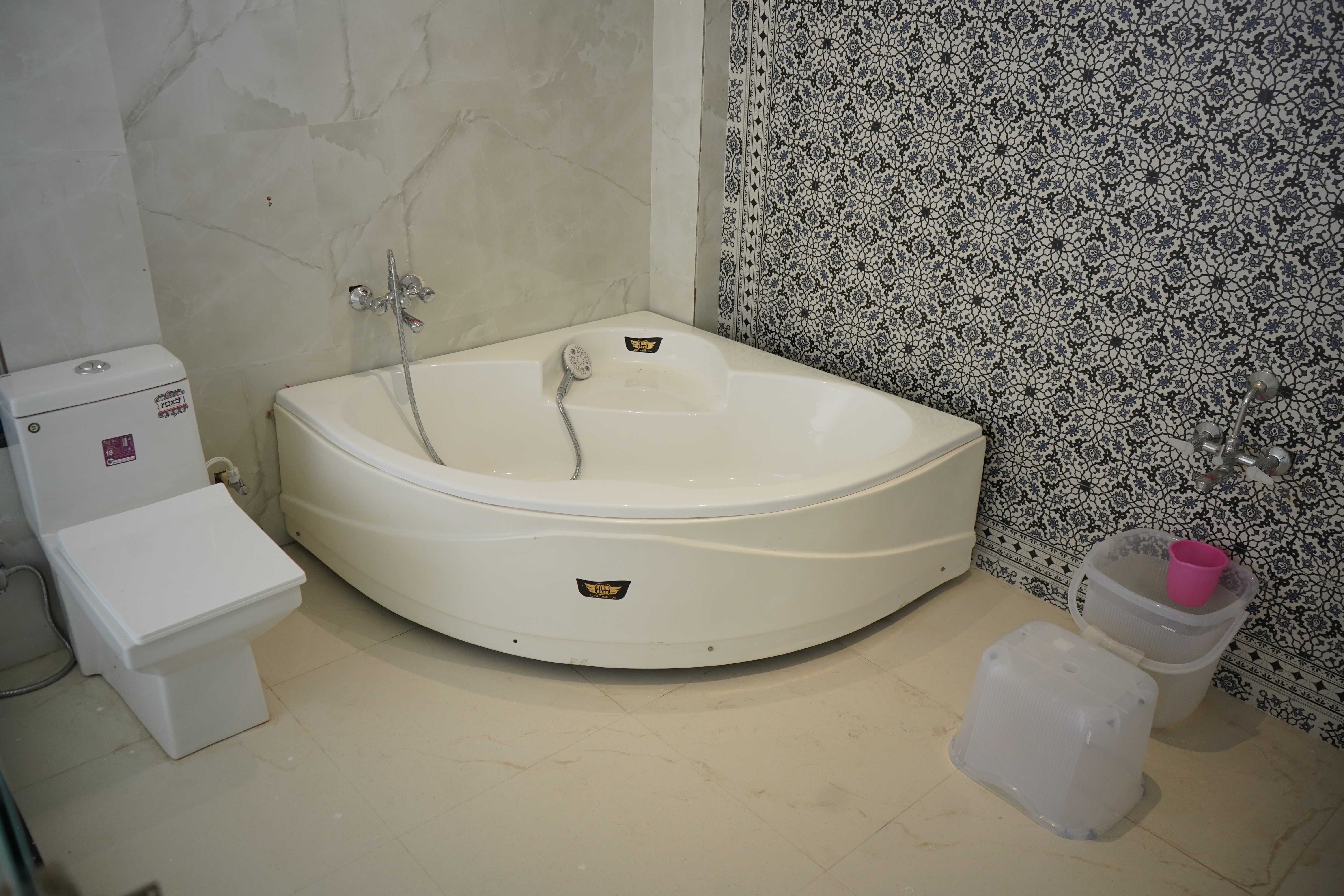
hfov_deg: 65.5
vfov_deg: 46.4
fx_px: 1045
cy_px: 448
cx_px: 672
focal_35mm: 28
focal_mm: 28
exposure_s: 1/125
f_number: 3.5
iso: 1000
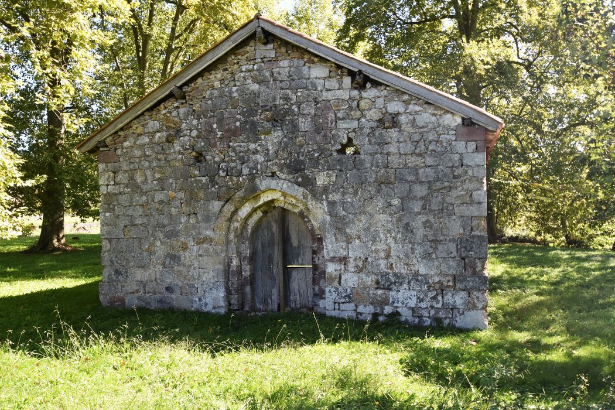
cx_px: 308
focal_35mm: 30
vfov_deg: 43.6
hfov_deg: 61.9
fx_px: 512
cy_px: 205
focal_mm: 20
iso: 400
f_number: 7.1
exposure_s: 1/200
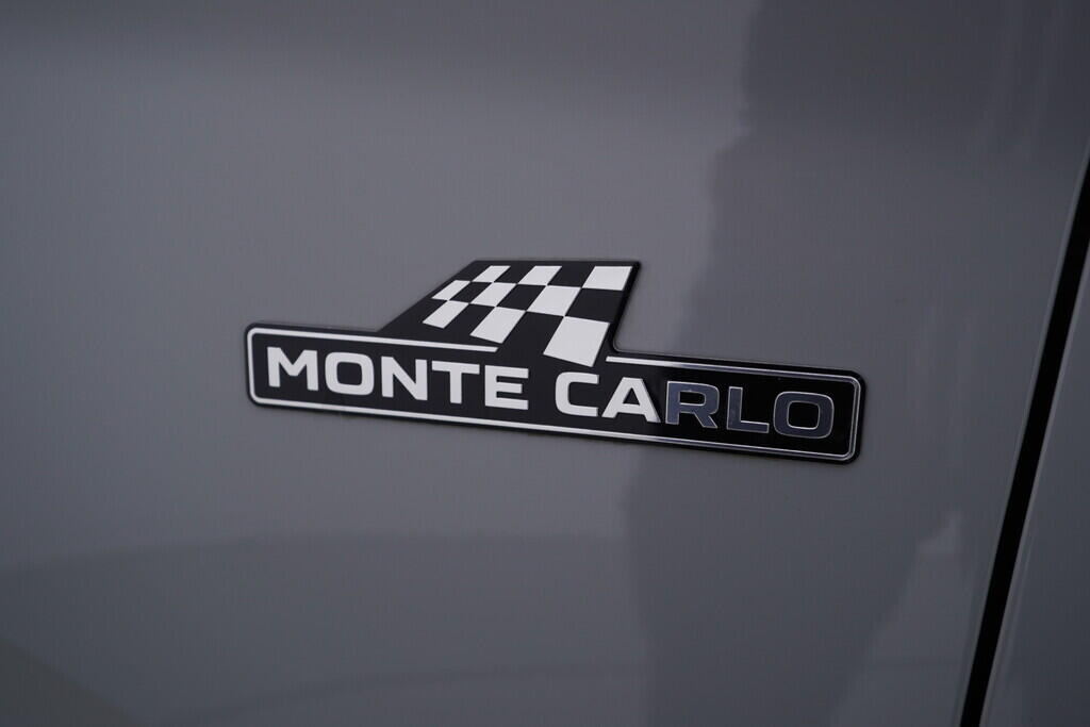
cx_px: 545
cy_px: 364
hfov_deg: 53.1
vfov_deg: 36.9
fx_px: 1090
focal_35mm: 36
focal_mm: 24
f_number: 4.5
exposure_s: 1/100
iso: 125
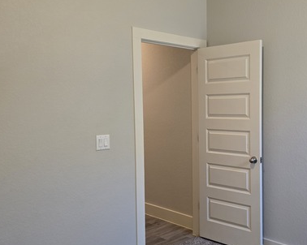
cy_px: 120
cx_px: 213
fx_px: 345
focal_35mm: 38
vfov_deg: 39.1
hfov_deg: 46.9
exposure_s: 1/120
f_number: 1.7
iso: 320
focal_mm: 6.3
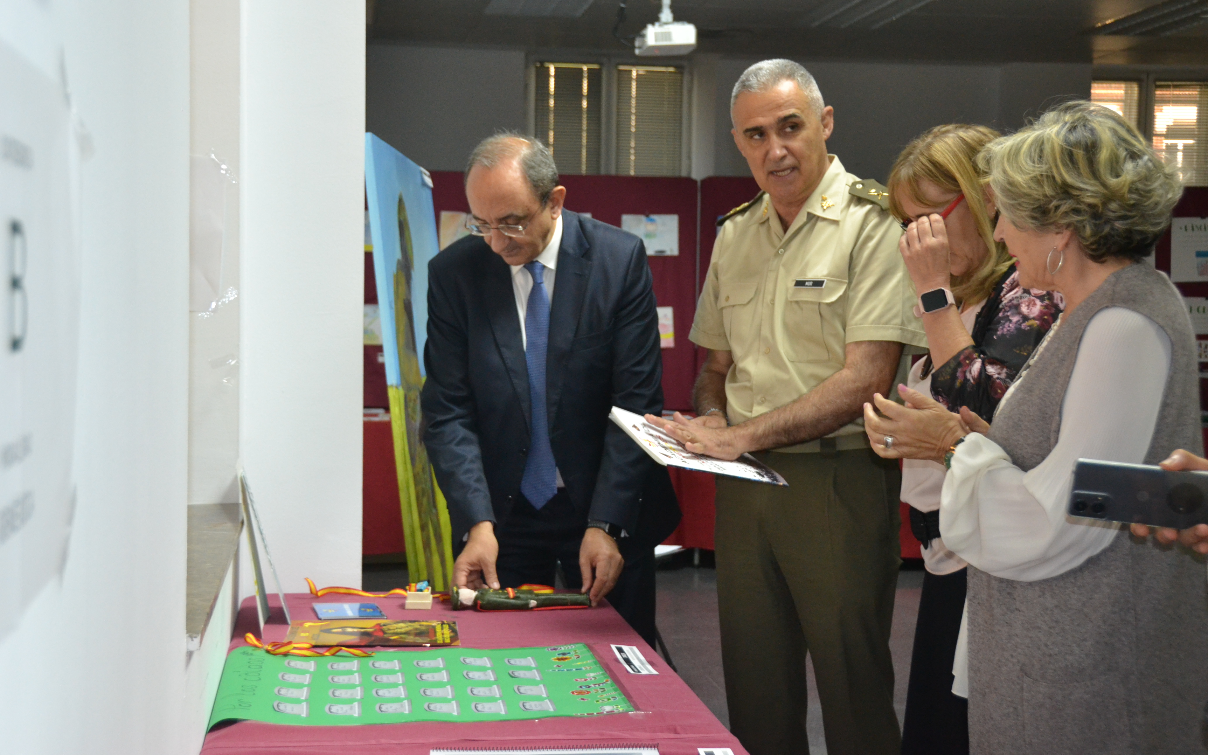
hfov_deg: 41.1
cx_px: 604
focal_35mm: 49
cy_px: 358
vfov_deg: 26.3
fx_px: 1613
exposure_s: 1/60
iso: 1600
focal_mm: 32
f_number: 4.2
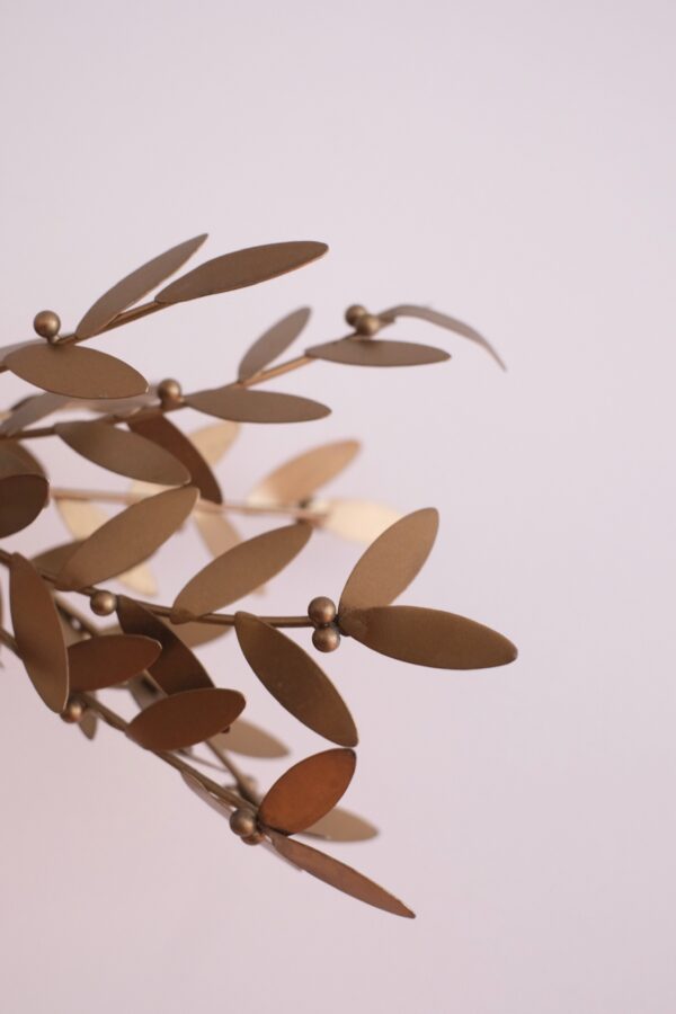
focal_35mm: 53
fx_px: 1493
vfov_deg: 37.5
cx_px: 338
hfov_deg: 25.5
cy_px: 507
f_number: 3.6
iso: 2000
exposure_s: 1/52
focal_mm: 35
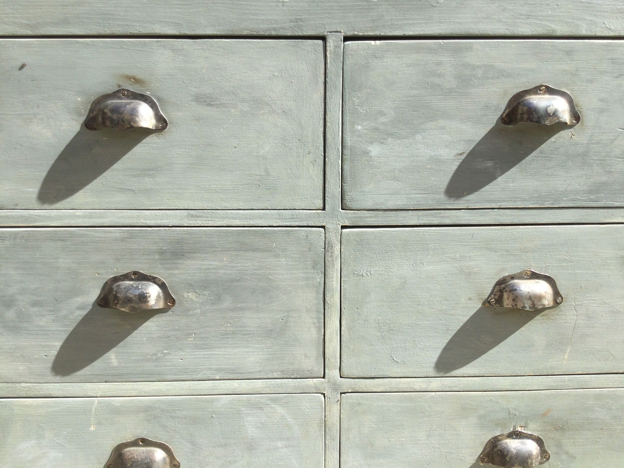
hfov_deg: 58.4
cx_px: 312
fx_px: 559
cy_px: 234
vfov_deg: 45.4
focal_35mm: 31
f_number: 2.4
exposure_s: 1/558
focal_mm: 3.3
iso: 25
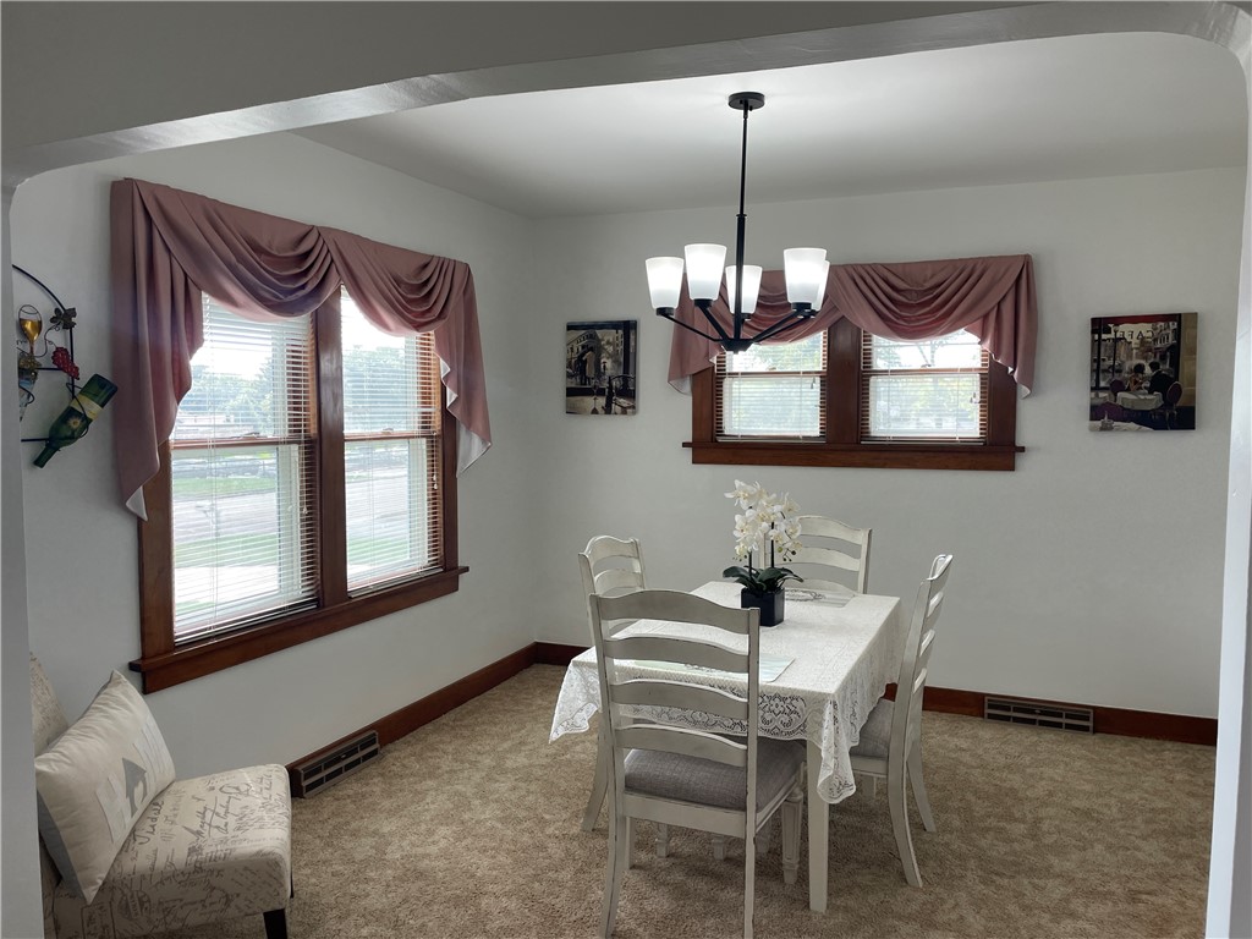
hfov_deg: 67.3
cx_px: 626
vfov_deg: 53.1
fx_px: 940
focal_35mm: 26
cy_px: 470
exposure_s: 1/120
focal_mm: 4.2
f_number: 1.6
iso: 32
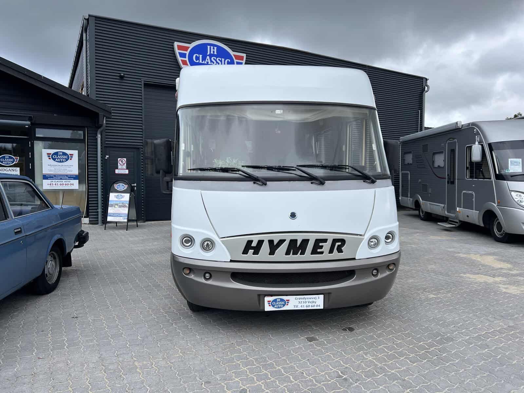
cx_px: 262
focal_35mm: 26
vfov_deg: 53.1
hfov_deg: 67.3
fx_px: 394
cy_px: 196
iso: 50
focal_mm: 5.7
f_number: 1.5
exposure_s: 1/1395
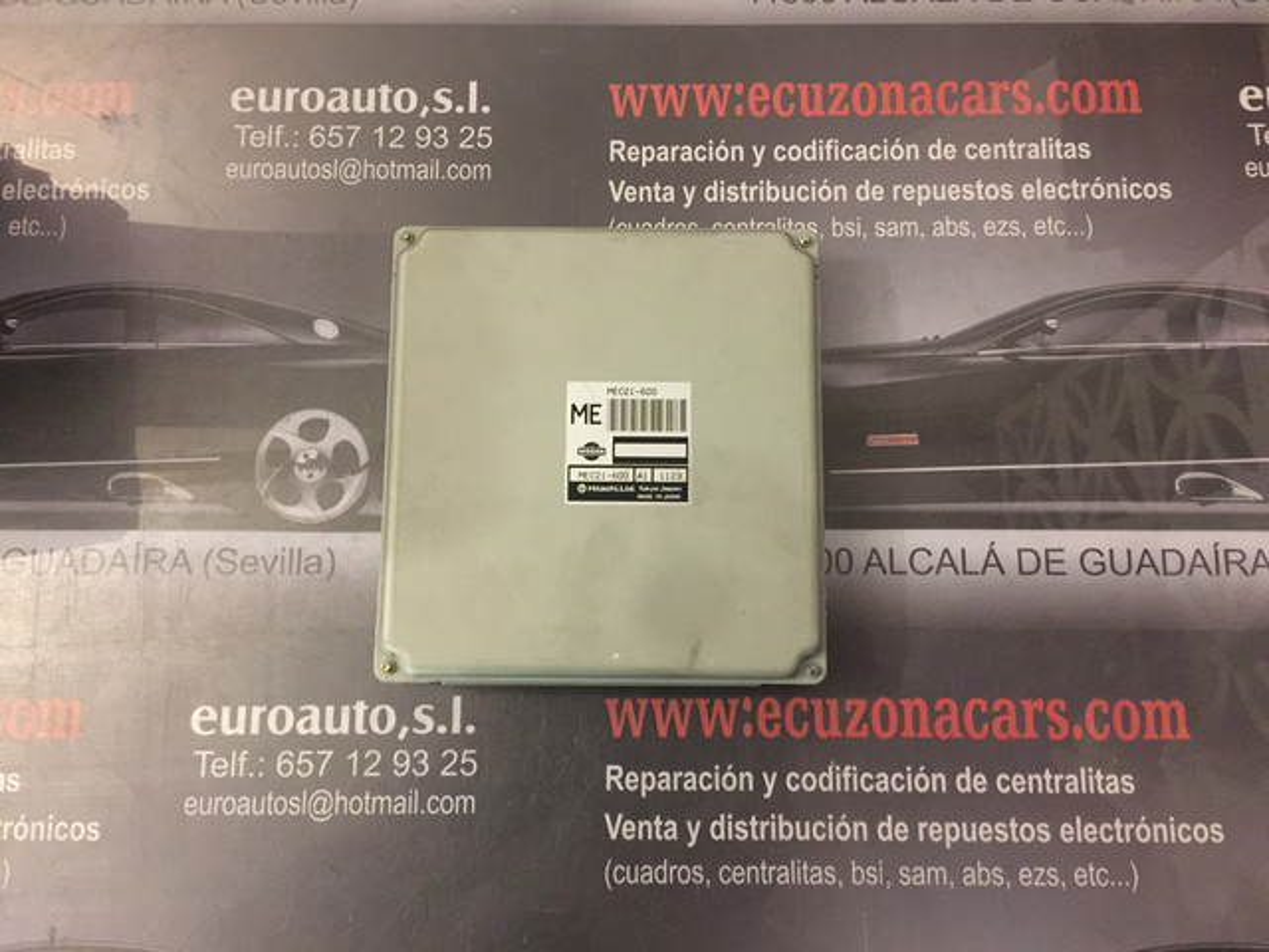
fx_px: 1063
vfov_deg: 48.2
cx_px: 634
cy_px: 476
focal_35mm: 29
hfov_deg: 61.7
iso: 200
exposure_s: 1/8
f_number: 2.2
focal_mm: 4.15
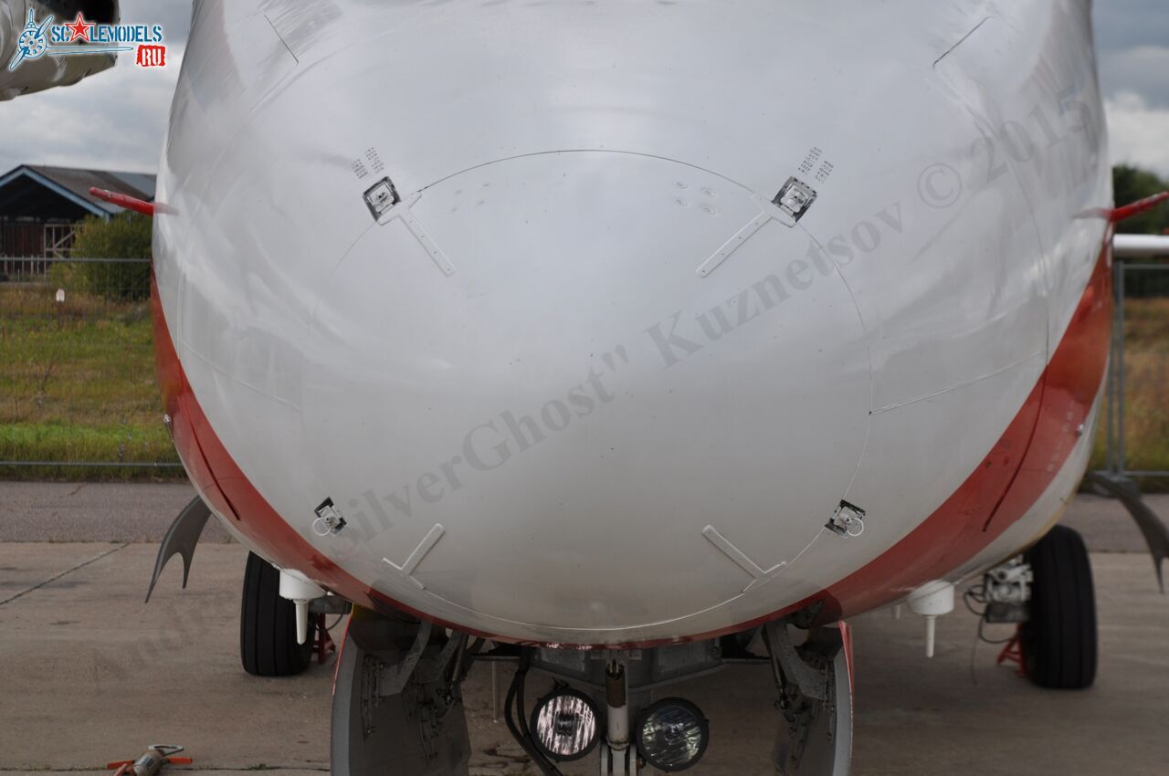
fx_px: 2432
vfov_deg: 18.1
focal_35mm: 75
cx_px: 584
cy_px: 388
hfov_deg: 27.0
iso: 200
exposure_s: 1/320
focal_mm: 50
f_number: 8
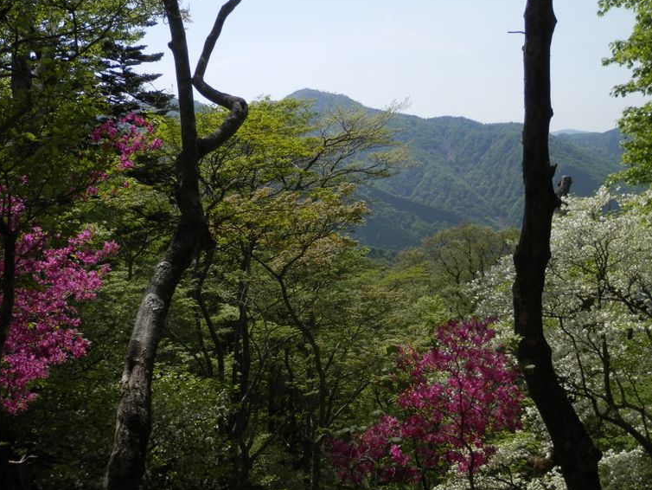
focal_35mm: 35
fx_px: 659
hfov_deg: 52.6
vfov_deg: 40.7
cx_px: 333
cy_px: 254
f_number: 3.4
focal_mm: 6
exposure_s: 1/1250
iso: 80
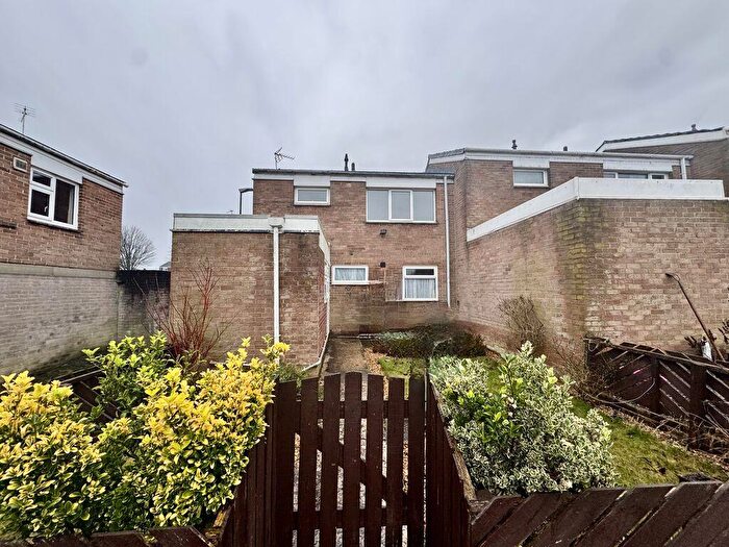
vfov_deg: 85.7
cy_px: 274
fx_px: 295
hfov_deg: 102.1
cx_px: 364
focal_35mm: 14
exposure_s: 1/99
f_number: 2.2
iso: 80
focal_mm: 2.22
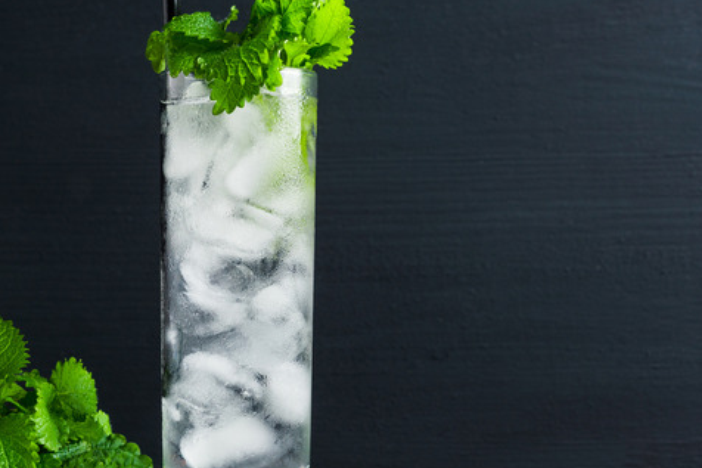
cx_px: 351
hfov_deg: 16.7
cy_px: 201
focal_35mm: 123
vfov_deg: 11.1
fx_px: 2398
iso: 50
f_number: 7.1
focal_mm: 50
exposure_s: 1/160
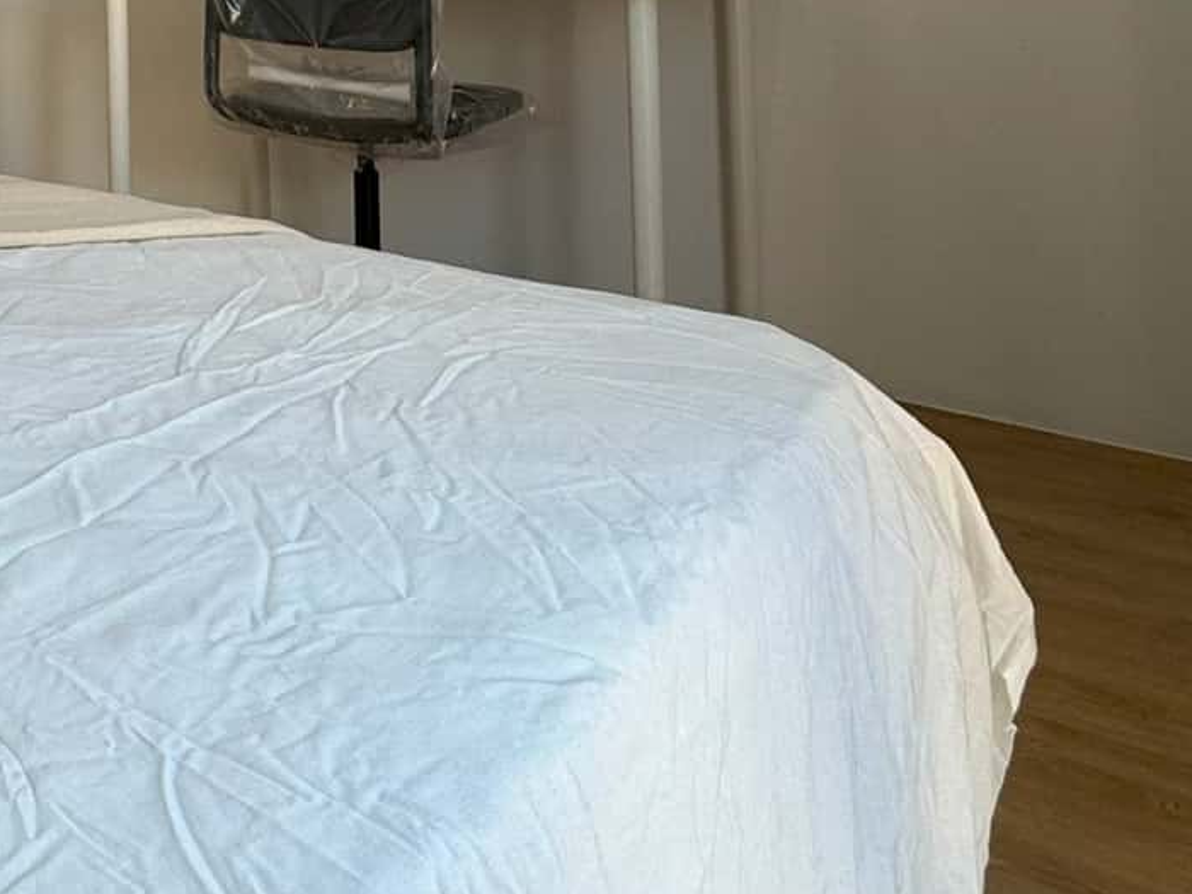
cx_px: -141
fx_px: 1653
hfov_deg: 34.0
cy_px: -254
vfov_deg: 26.0
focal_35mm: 48
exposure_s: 1/100
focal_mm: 2.22
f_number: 2.2
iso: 64
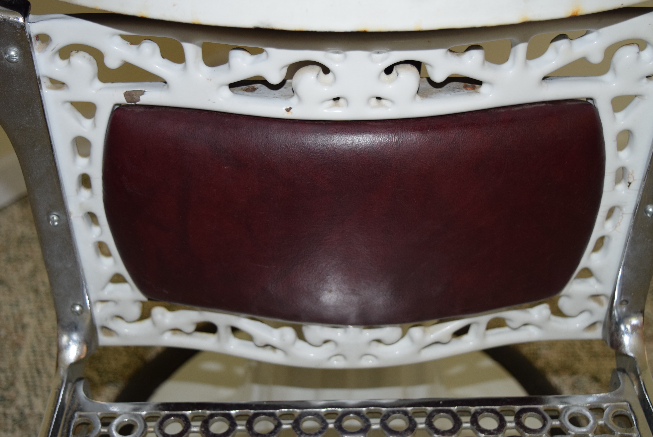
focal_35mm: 48
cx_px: 326
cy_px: 218
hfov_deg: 41.1
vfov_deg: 28.1
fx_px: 871
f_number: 4.5
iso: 720
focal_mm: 32
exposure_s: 1/60
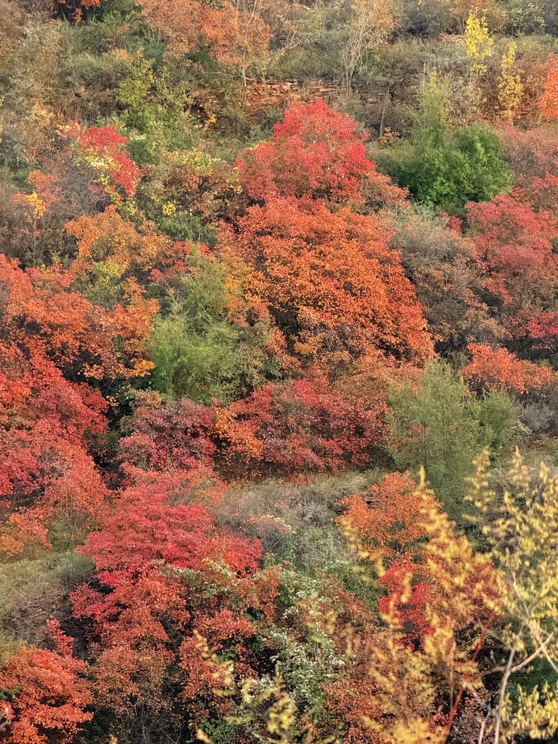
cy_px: 372
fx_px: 2579
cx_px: 279
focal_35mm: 120
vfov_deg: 16.4
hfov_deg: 12.3
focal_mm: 15.66
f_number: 2.8
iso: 400
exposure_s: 1/99
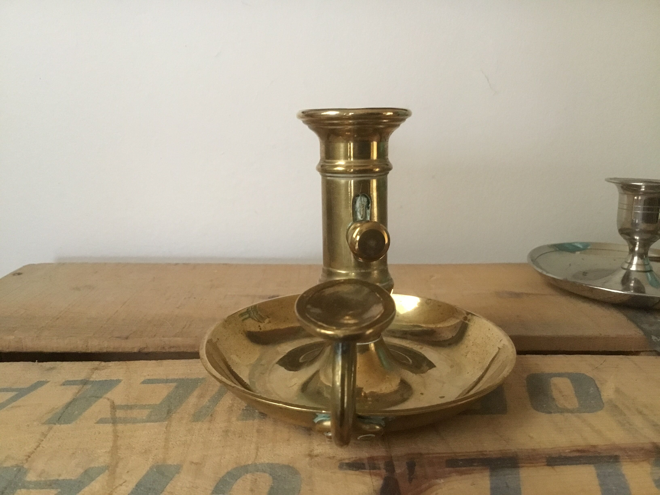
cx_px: 330
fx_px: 591
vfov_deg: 45.4
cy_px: 248
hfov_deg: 58.4
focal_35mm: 31
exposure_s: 1/17
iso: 400
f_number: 2.4
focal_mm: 3.3
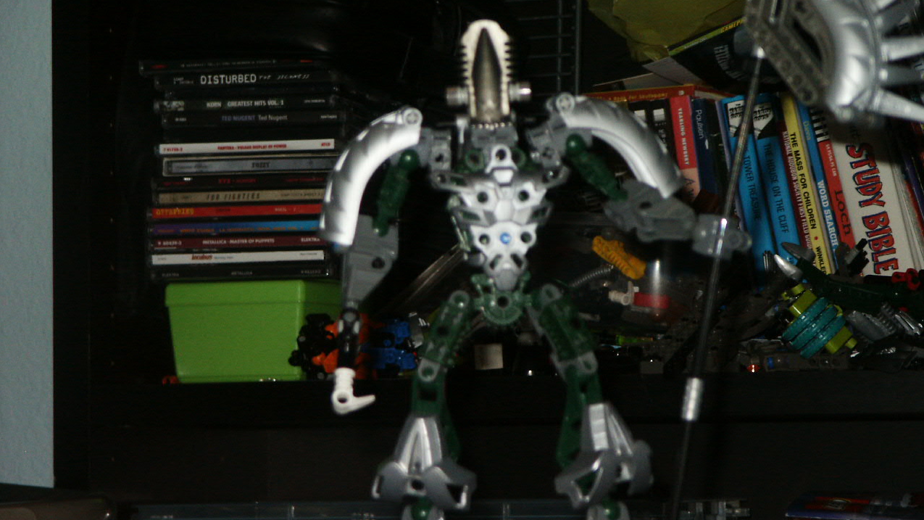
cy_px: 288
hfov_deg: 14.1
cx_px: 463
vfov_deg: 8.0
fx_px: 3724
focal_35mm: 152
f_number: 3.6
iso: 200
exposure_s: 1/125
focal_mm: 28.23
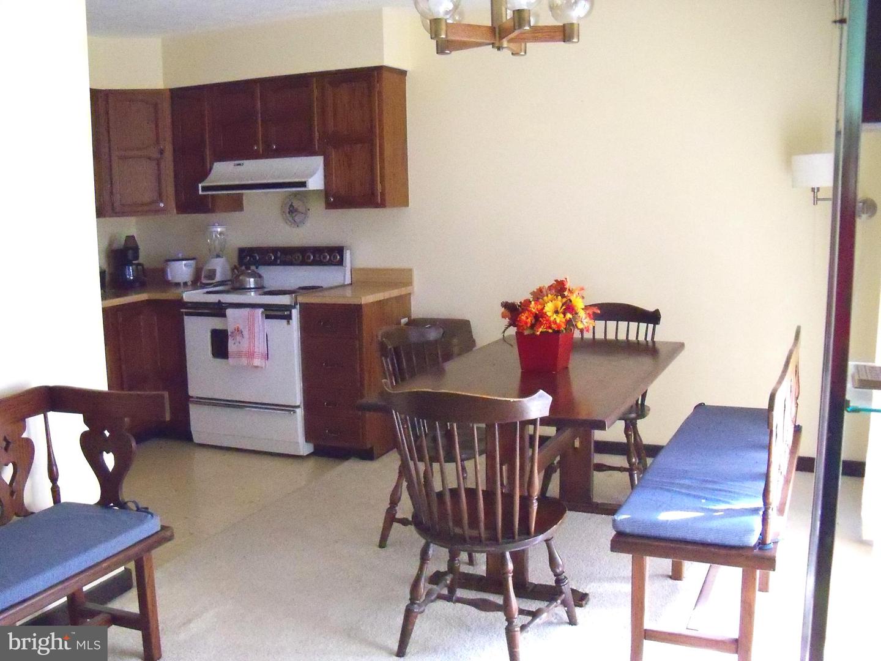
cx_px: 440
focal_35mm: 35
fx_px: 891
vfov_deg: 40.7
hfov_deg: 52.6
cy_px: 330
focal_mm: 6.2
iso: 1600
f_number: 3.5
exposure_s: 1/160
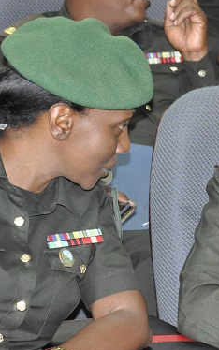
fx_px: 1908
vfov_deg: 10.5
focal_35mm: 200
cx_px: 192
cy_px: 183
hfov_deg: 6.6
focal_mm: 70
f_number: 5.6
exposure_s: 1/60
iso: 3200
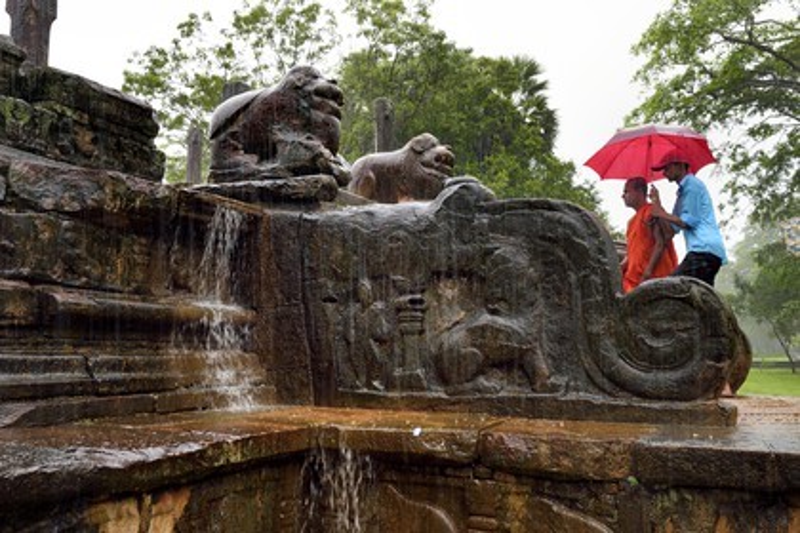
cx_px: 400
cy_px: 266
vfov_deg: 37.9
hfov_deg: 54.4
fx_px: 778
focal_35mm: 35
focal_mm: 35
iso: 1600
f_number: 8
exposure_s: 1/60
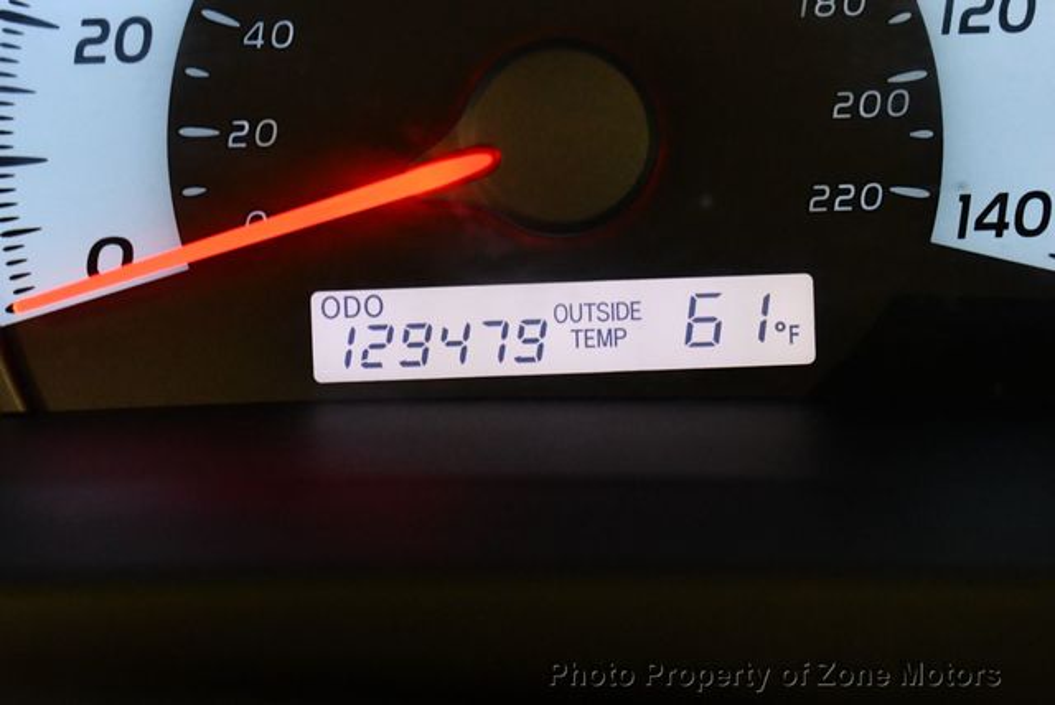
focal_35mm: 104
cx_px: 528
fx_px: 3050
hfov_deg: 19.6
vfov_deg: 13.2
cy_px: 352
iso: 3200
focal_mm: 52
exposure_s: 1/60
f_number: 5.6
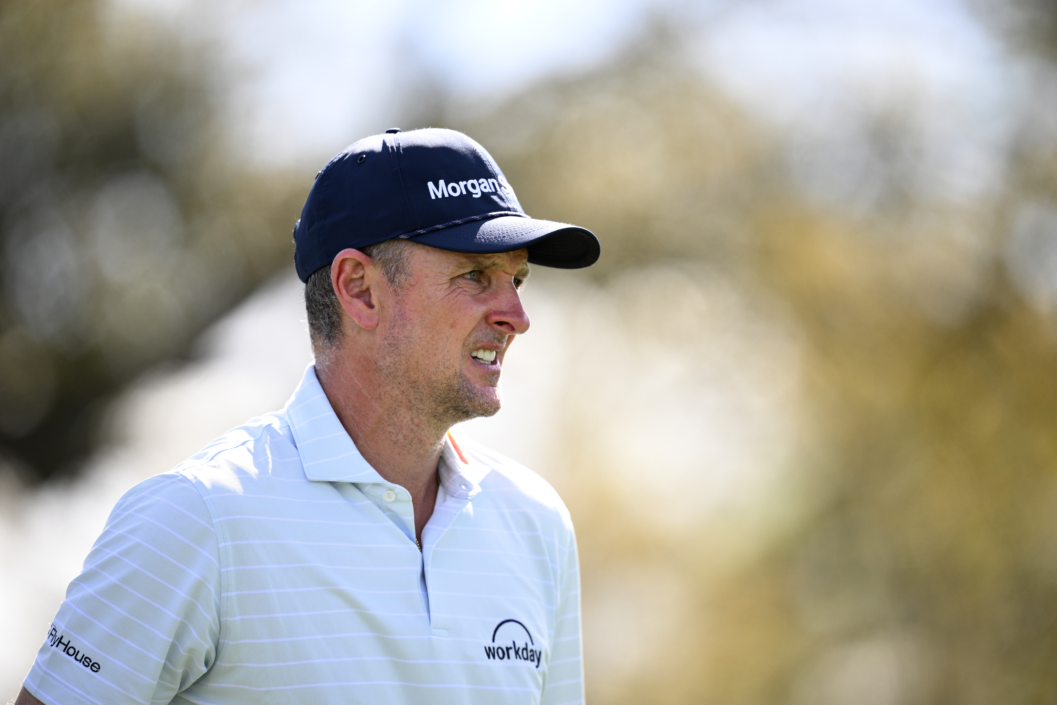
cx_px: 528
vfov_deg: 3.4
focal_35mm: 400
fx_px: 11744
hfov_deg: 5.2
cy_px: 352
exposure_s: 1/1600
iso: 320
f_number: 2.8
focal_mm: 400
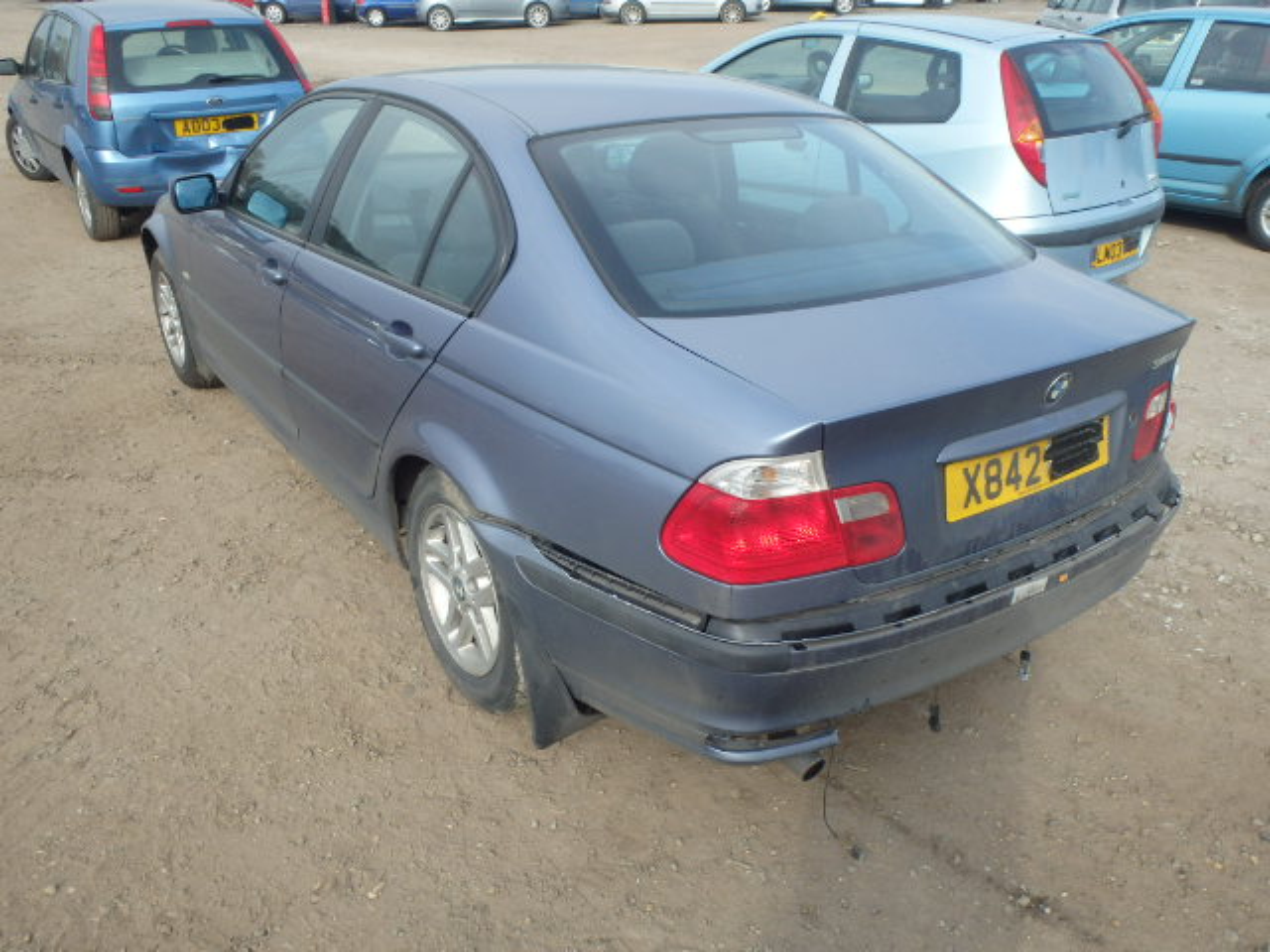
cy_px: 476
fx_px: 1027
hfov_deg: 63.4
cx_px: 635
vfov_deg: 49.7
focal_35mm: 28
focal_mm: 5
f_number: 3.9
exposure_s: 1/400
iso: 125
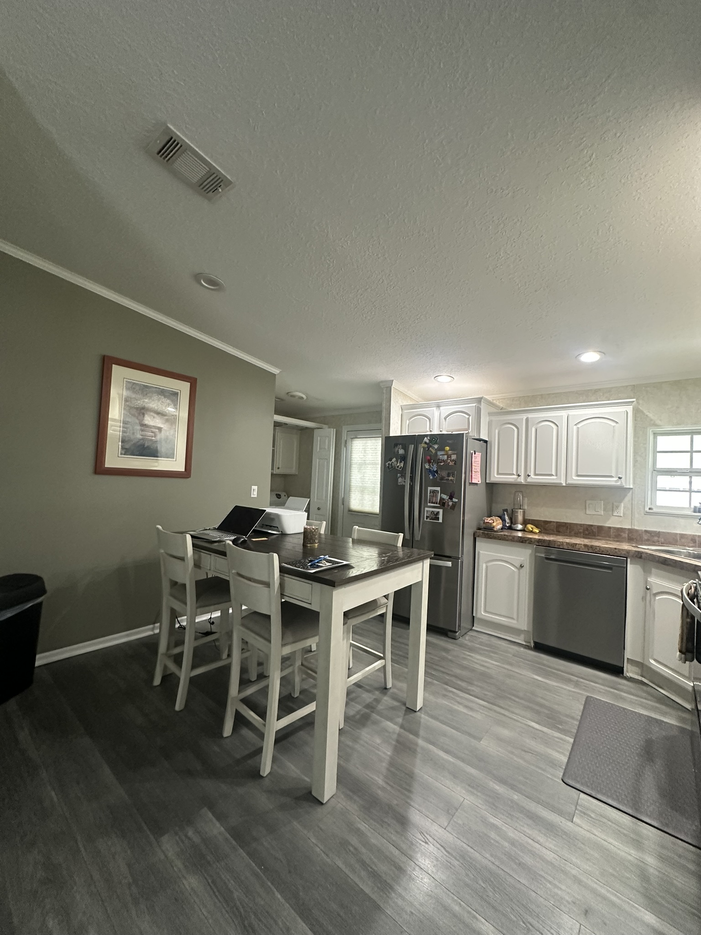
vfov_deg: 102.1
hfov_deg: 85.7
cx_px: 350
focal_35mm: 14
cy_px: 468
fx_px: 378
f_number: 2.2
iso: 320
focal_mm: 2.22
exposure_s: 1/60
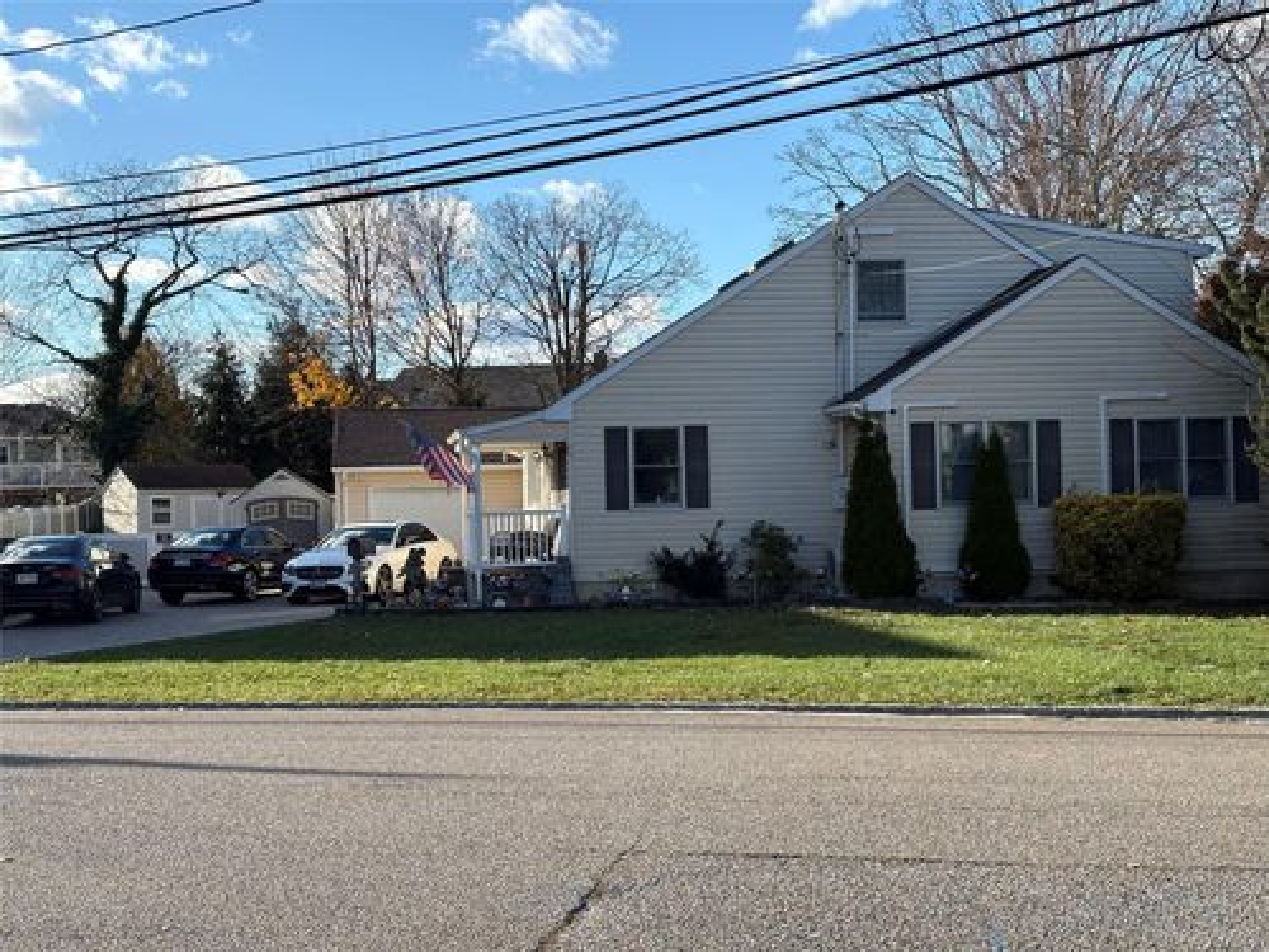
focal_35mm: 52
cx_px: 634
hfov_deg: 36.8
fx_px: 1906
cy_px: 476
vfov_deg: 28.0
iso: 32
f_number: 1.6
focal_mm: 5.96
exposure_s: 1/1848
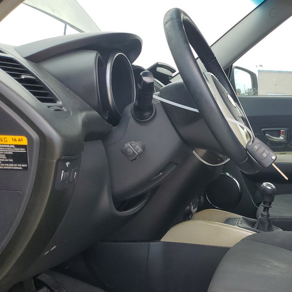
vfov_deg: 37.9
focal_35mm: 44
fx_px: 420
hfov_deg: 35.9
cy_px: 198
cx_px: 266
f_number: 1.5
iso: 50
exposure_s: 1/588
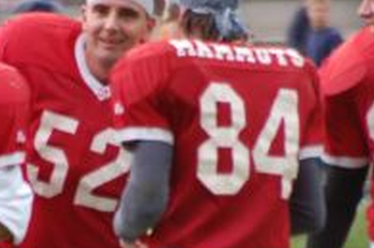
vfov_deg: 1.3
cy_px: 223
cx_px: 105
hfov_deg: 2.0
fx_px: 10861
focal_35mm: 1048
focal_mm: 300
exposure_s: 1/500
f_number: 5.6
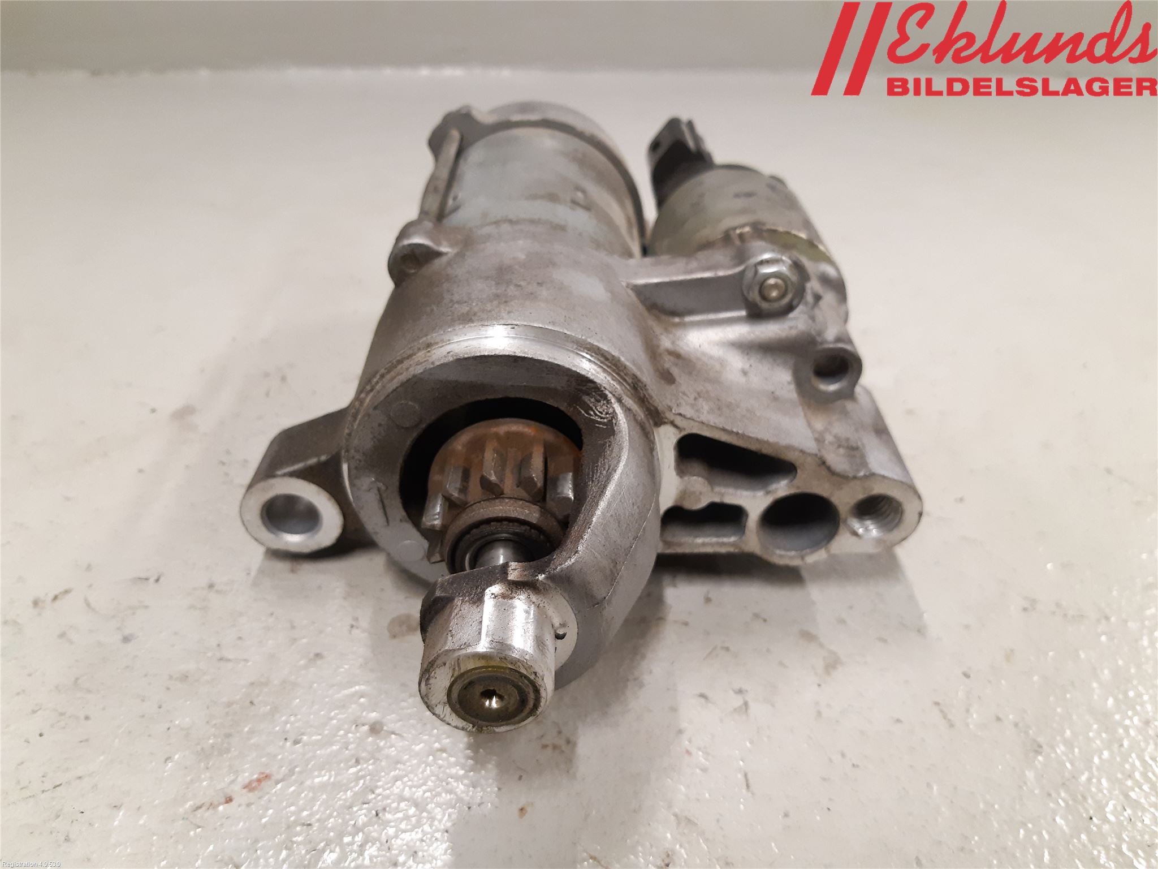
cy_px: 434
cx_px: 579
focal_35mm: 26
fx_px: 870
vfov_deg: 53.1
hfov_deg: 67.3
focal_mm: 3.93
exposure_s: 1/50
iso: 250
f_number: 1.7
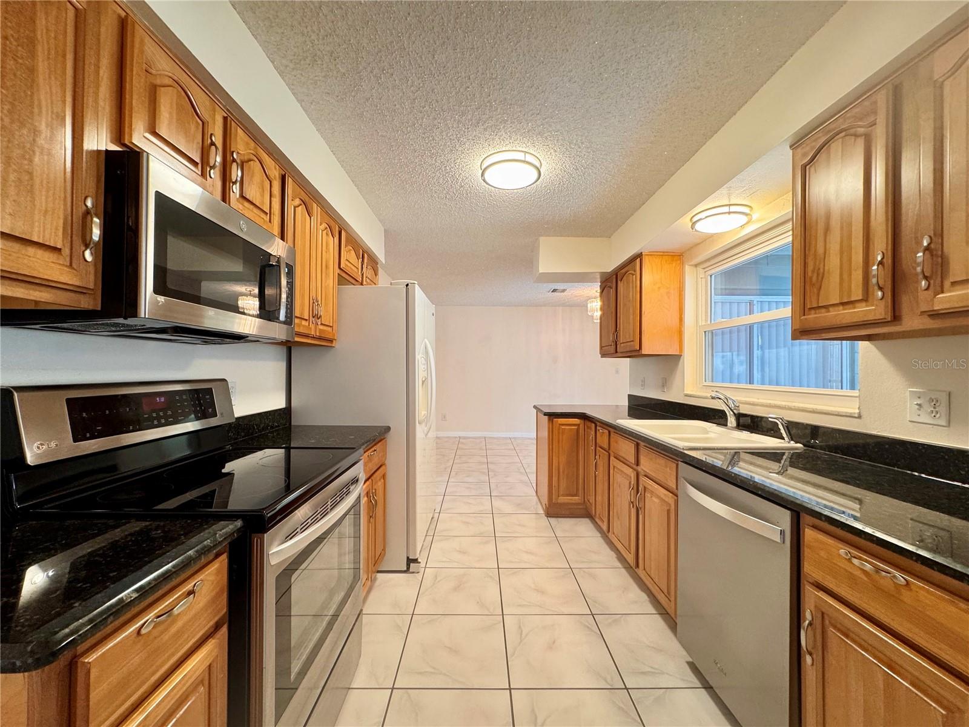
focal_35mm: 14
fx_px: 392
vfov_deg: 85.7
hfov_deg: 102.1
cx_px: 484
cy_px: 364
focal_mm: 2.22
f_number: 2.2
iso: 200
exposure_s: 1/60
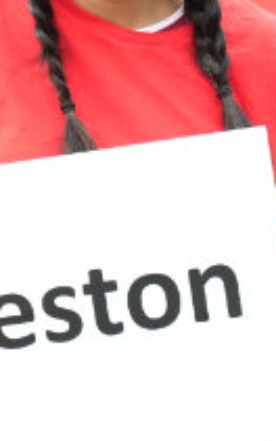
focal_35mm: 325
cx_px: -117
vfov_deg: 6.4
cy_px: -70
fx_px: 3915
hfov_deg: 4.0
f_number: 5
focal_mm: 66.1
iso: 400
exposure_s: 1/250
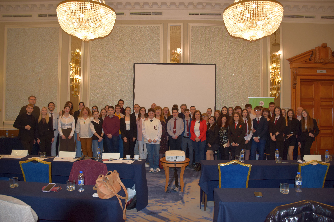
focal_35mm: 27
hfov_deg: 67.4
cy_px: 111
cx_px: 167
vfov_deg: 47.9
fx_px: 250
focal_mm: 18
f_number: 3.5
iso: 360
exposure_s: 1/60
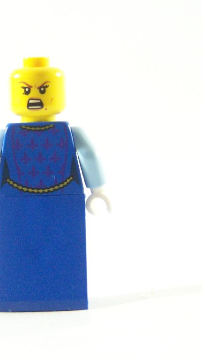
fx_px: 1457
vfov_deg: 14.1
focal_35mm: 153
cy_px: 180
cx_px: 39
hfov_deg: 7.9
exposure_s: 1/60
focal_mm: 17.5
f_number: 3.2
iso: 400
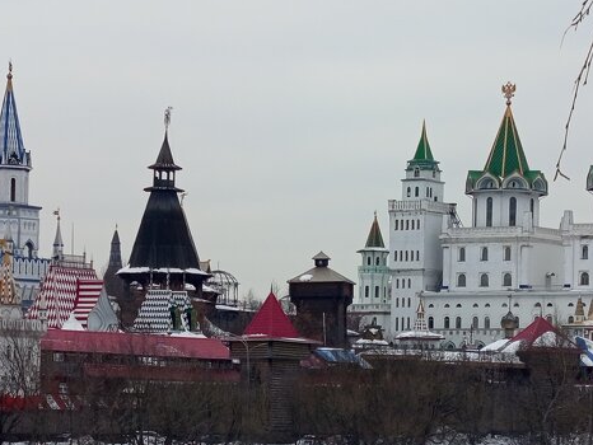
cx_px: 382
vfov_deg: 25.3
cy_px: 443
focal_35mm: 55
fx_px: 943
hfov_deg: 34.7
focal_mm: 5.24
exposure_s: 1/225
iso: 53
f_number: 1.7
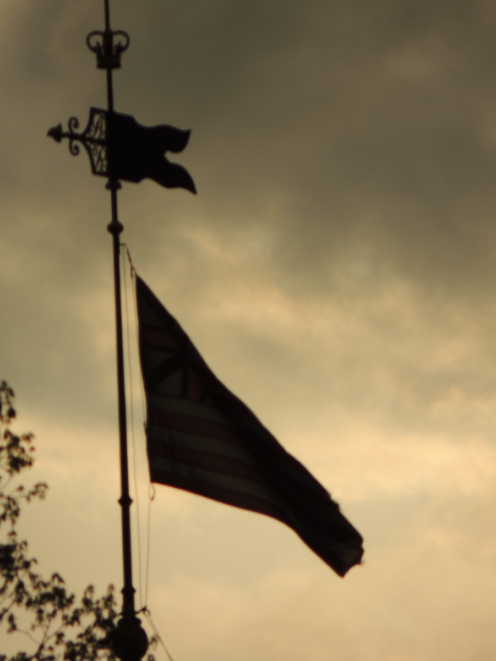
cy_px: 315
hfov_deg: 1.4
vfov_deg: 1.9
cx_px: 237
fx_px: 20362
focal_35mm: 1066
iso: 100
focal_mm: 180
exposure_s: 1/1250
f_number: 6.6
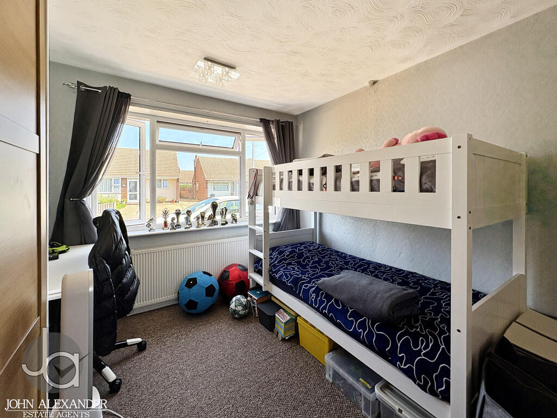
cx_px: 278
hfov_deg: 102.1
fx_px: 225
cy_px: 209
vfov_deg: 85.7
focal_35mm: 14
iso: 64
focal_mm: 2.22
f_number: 2.2
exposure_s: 1/195
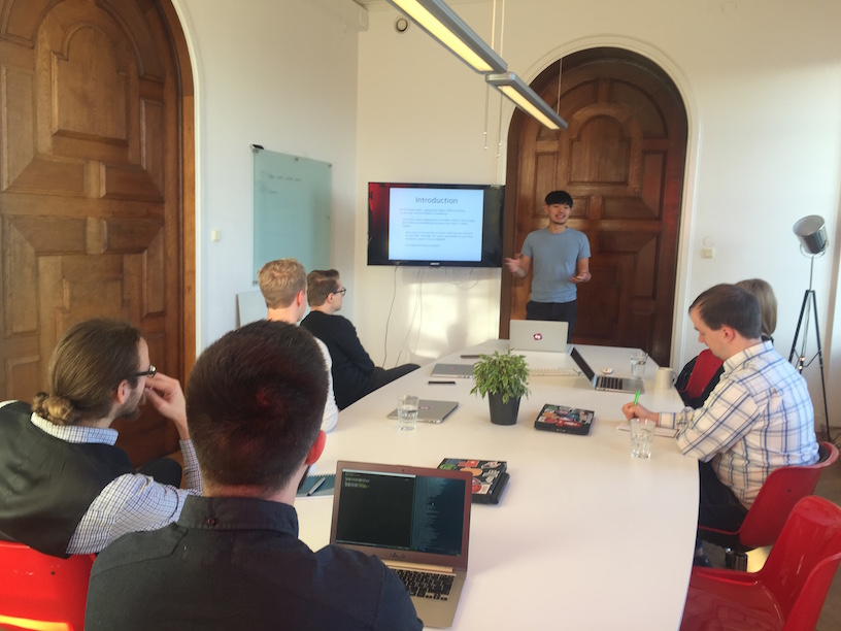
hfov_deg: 61.7
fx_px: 705
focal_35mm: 29
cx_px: 420
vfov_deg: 48.2
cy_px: 316
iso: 40
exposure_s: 1/60
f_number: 2.2
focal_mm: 4.15
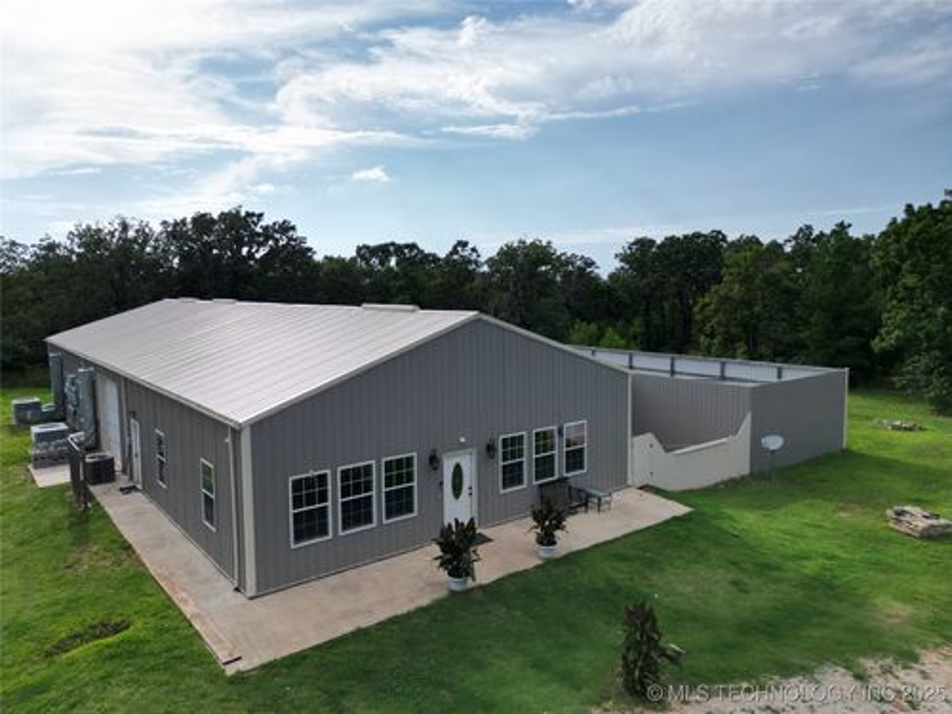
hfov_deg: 71.6
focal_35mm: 24
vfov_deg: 56.8
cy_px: 357
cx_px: 476
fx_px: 660
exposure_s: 1/5000
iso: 110
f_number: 1.7
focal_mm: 6.72
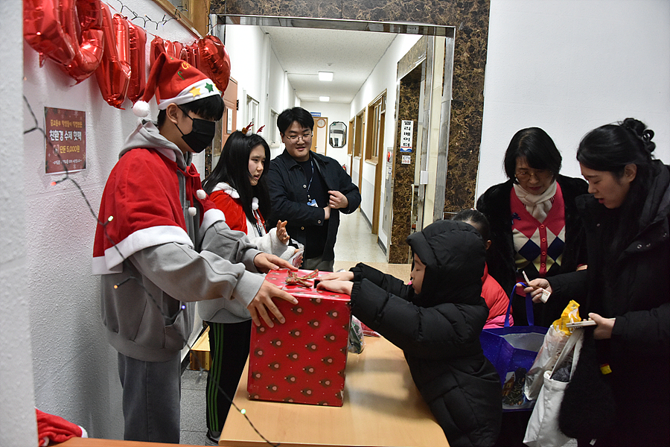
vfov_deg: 46.4
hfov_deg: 65.5
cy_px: 224
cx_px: 335
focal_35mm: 28
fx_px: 521
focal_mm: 28
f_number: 5
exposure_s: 1/125
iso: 4000
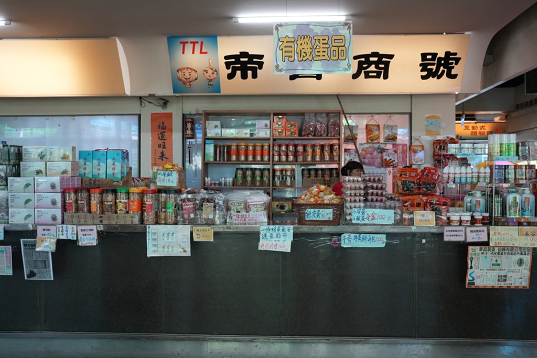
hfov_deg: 54.8
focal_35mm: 35
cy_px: 179
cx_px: 268
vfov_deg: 38.2
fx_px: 518
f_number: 6.3
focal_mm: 34.7
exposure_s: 1/200
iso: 3200
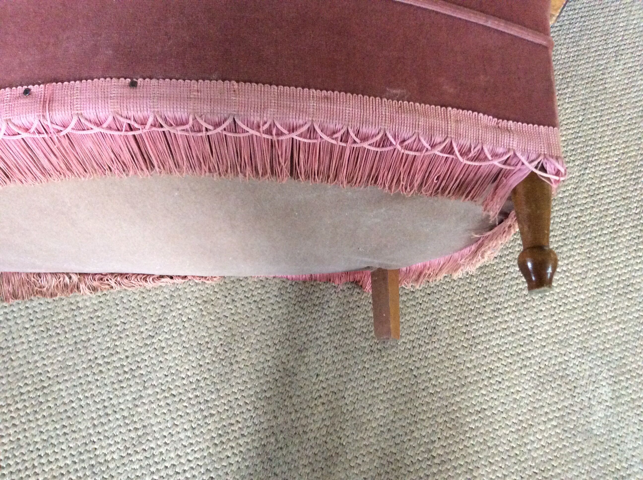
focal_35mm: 32
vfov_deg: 44.1
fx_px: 594
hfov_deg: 56.9
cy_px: 240
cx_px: 322
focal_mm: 3.3
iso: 320
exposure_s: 1/25
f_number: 2.4
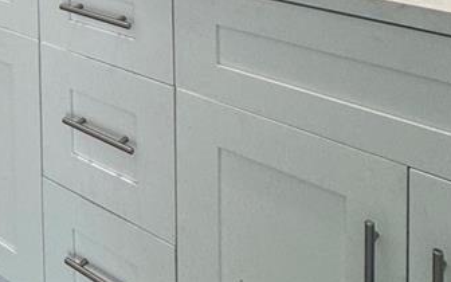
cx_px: -23
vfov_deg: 19.8
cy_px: -185
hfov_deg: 34.0
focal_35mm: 53
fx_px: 651
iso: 125
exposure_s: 1/120
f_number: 2.2
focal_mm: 2.22
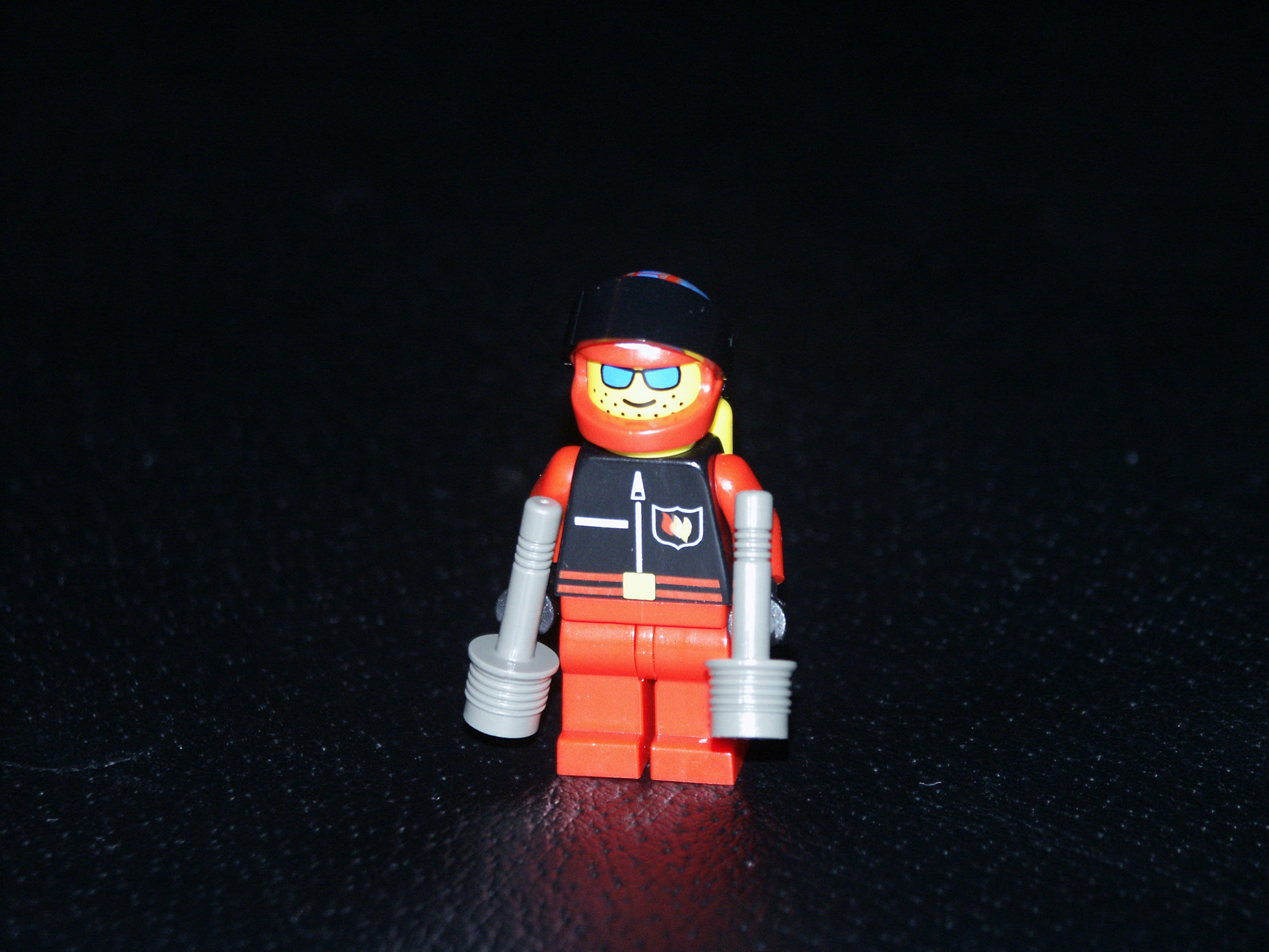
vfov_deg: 7.5
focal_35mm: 199
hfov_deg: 9.9
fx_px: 7295
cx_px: 634
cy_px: 476
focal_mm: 50.48
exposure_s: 1/180
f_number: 3.5
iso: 200
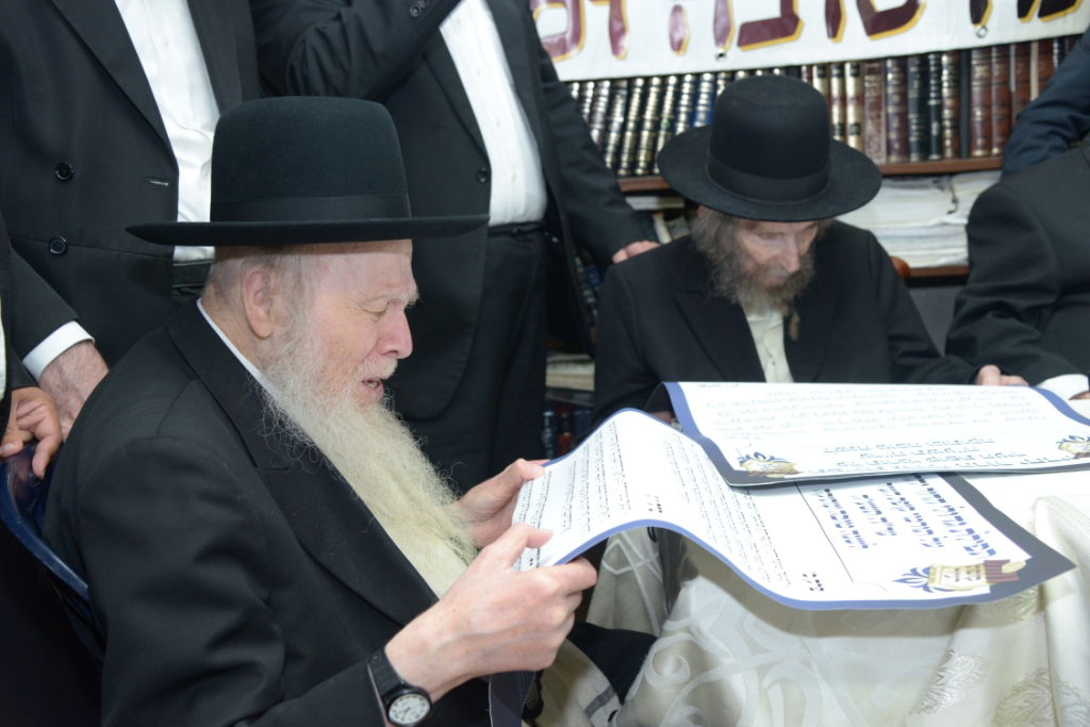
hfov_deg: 42.7
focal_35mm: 46
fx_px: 1393
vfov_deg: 29.3
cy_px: 364
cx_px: 545
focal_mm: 46
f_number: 5
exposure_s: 1/125
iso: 1250
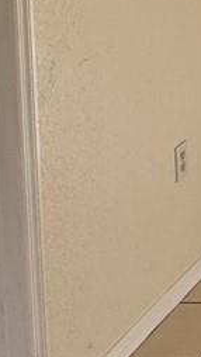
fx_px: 909
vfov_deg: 20.1
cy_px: -122
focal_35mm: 96
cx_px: 624
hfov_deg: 9.5
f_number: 2.2
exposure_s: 1/126
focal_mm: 2.22
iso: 40
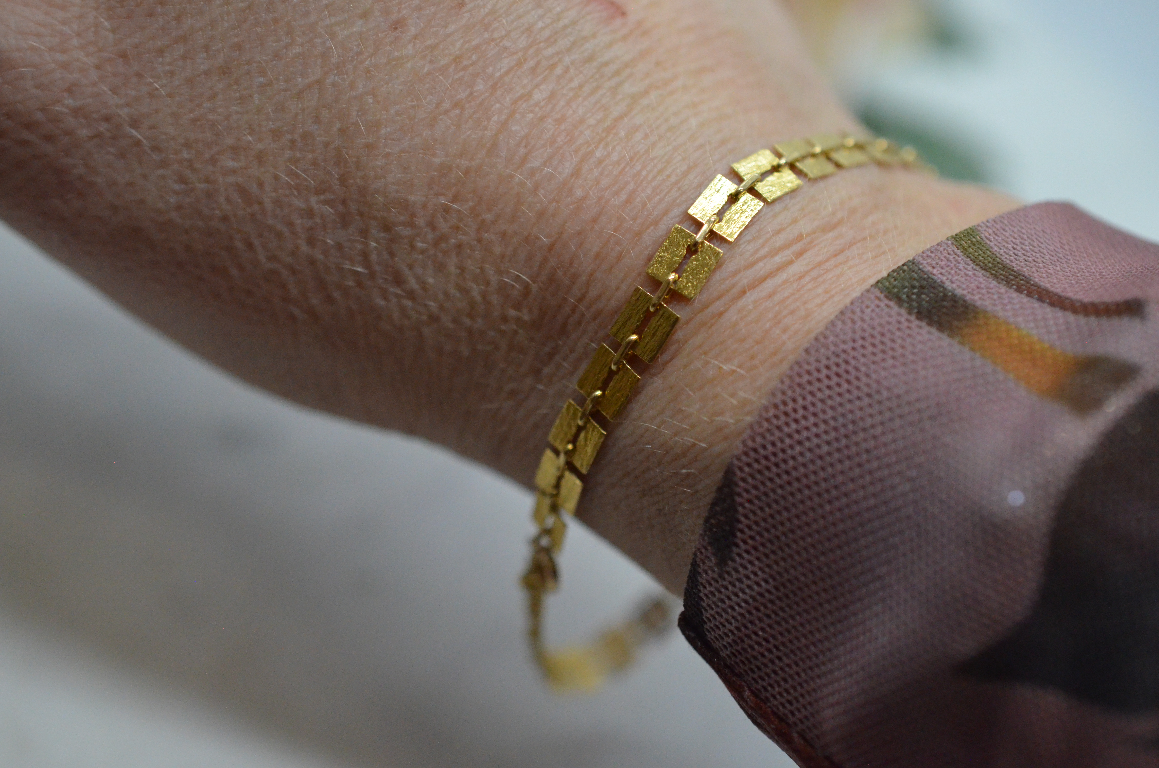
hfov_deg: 32.4
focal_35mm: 62
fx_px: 1992
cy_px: 378
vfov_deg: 21.8
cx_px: 584
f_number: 4
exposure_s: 1/2500
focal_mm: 40
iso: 3200
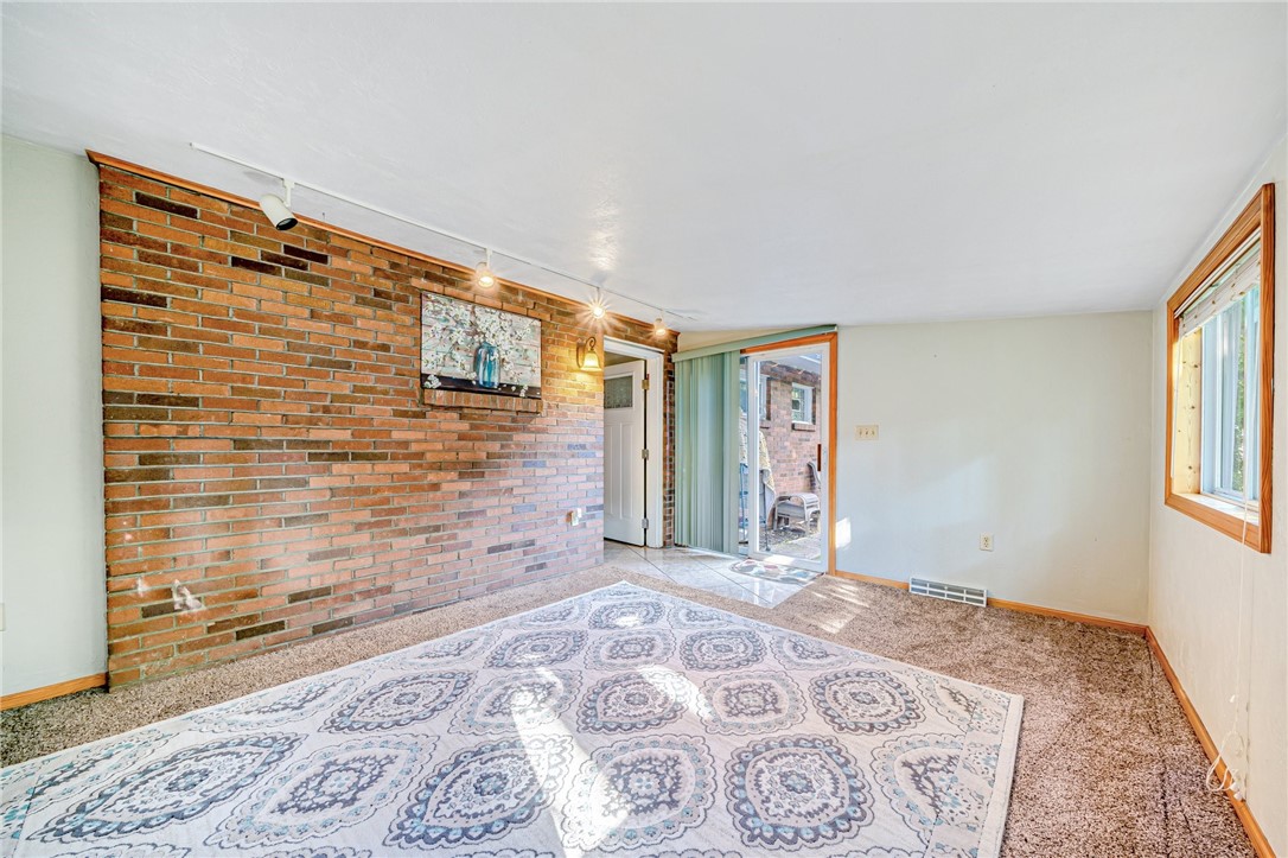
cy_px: 429
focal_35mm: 12
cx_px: 644
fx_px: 429
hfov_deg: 112.6
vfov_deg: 89.9
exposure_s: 1/5
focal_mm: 12
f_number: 11
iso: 50
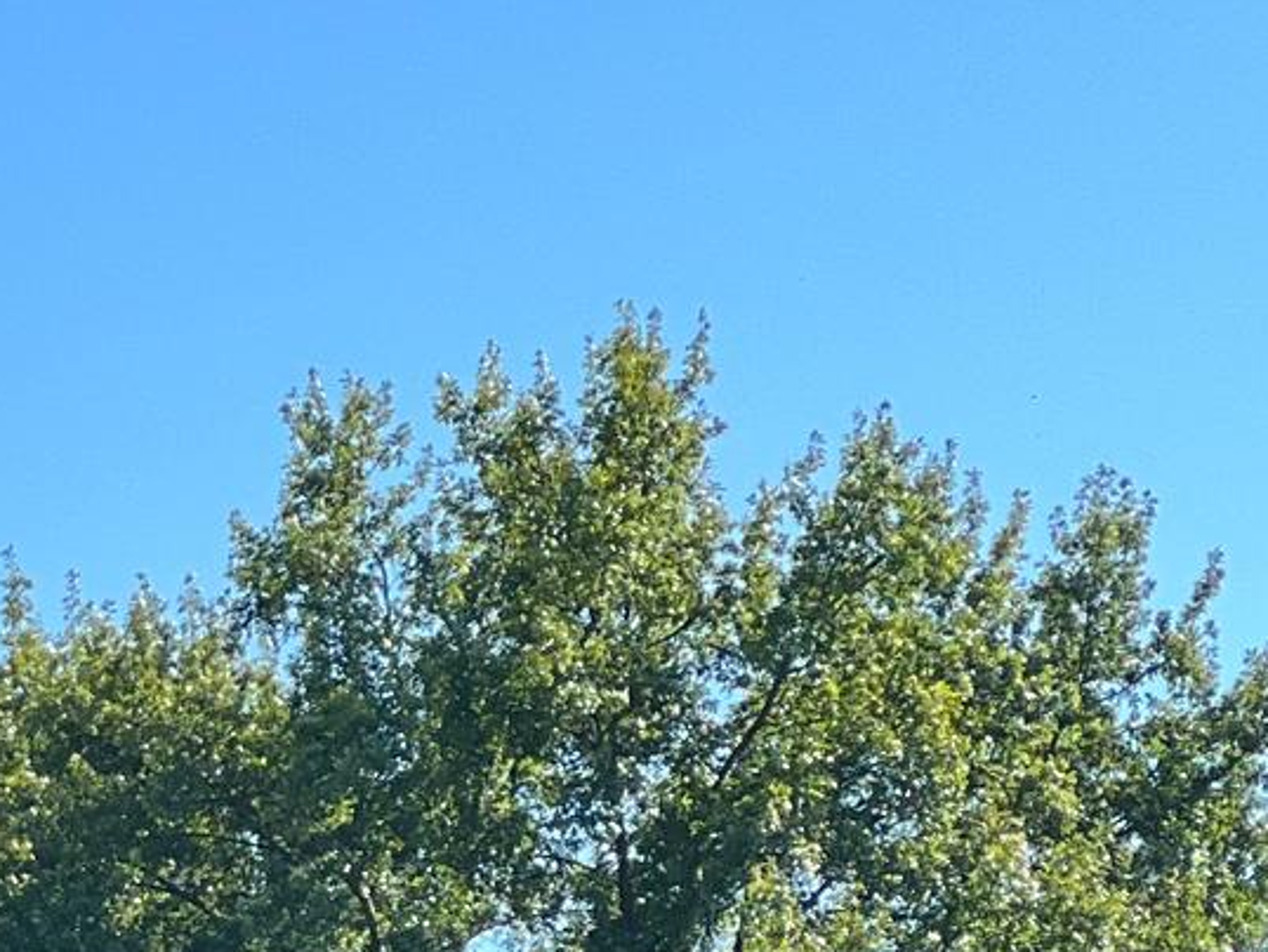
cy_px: 1617
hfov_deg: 6.6
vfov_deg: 5.0
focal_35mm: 293
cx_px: -1030
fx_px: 10738
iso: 25
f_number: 2.8
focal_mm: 9
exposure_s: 1/156
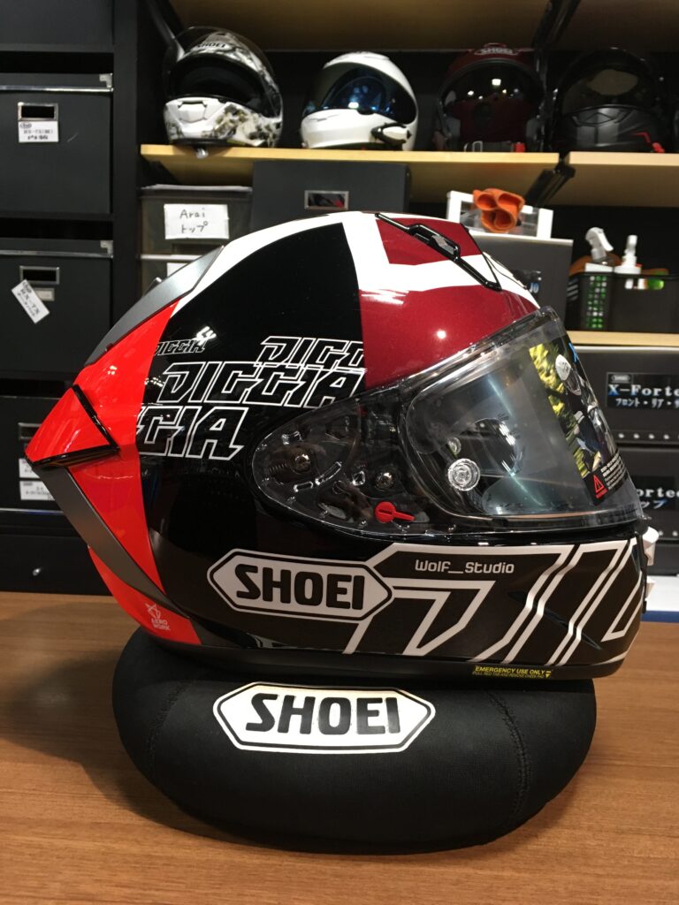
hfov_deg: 48.2
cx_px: 340
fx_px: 758
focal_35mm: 29
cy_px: 452
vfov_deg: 61.7
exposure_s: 1/30
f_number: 2.2
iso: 100
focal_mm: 4.15
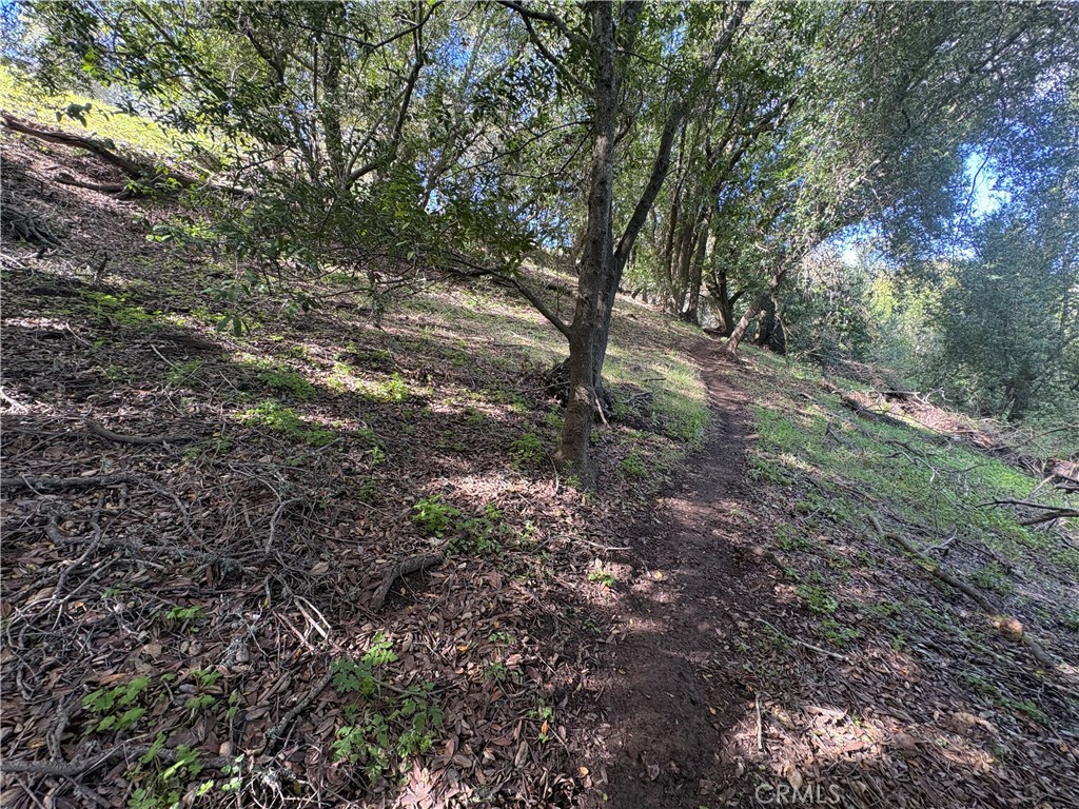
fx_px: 436
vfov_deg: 85.7
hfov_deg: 102.1
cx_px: 540
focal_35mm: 14
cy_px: 404
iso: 125
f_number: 2.2
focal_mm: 2.22
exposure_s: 1/99
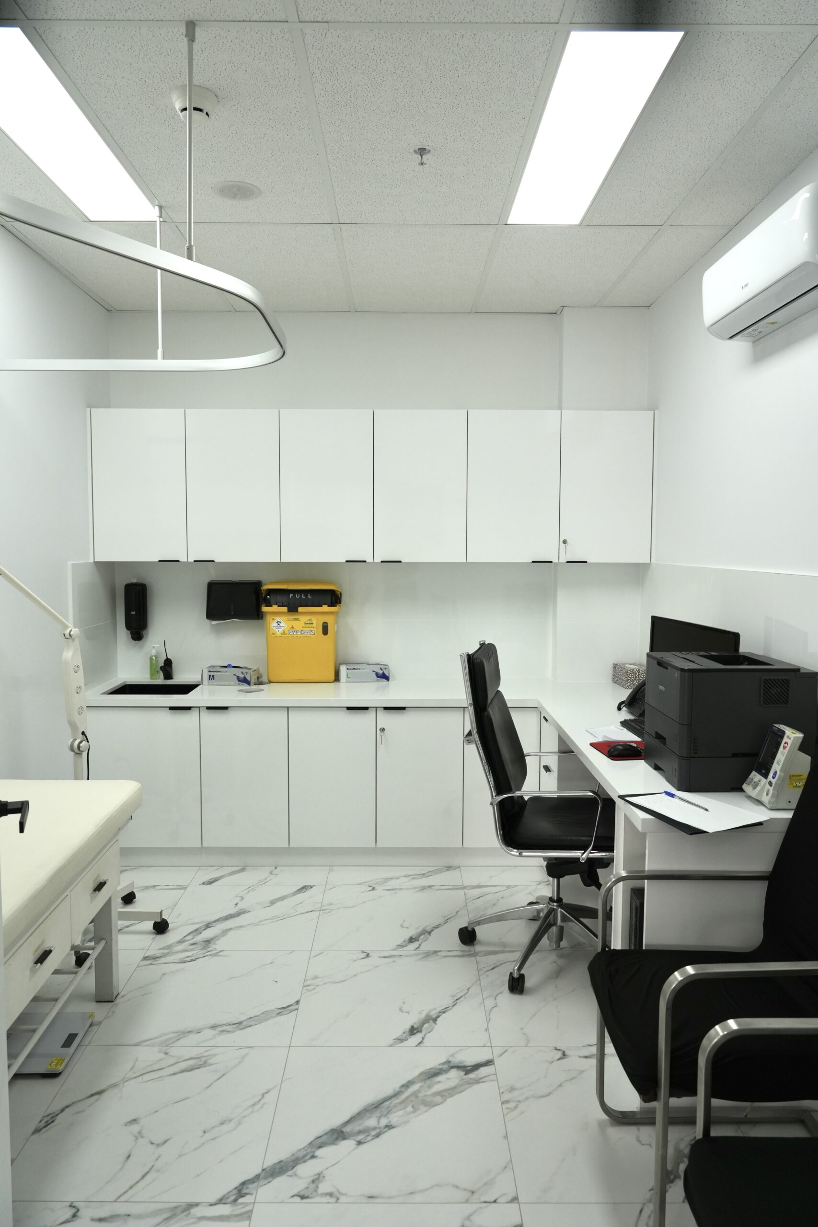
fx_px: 818
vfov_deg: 73.7
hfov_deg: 53.1
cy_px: 614
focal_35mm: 24
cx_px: 409
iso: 1250
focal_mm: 24
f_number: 6.3
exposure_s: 1/250
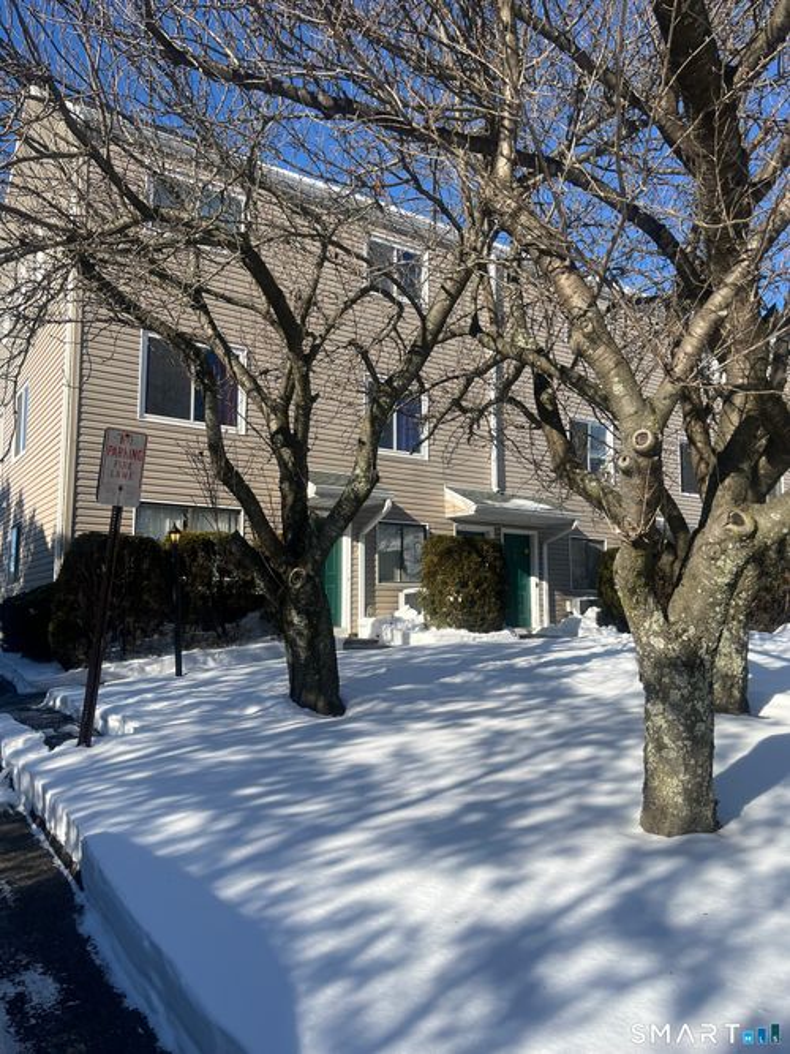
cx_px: 395
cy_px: 527
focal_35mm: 26
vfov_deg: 67.3
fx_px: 791
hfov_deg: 53.0
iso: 50
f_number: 1.6
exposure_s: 1/3311
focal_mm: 5.1
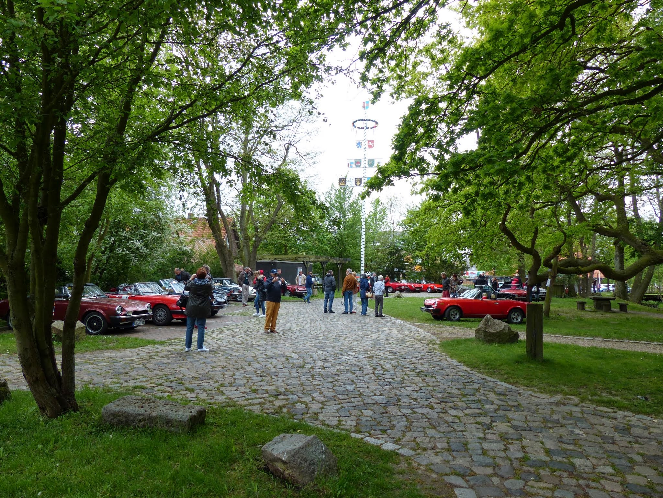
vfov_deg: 54.9
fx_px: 479
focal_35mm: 25
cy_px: 249
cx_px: 332
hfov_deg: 69.4
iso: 100
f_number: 3.5
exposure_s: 1/125
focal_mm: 4.5
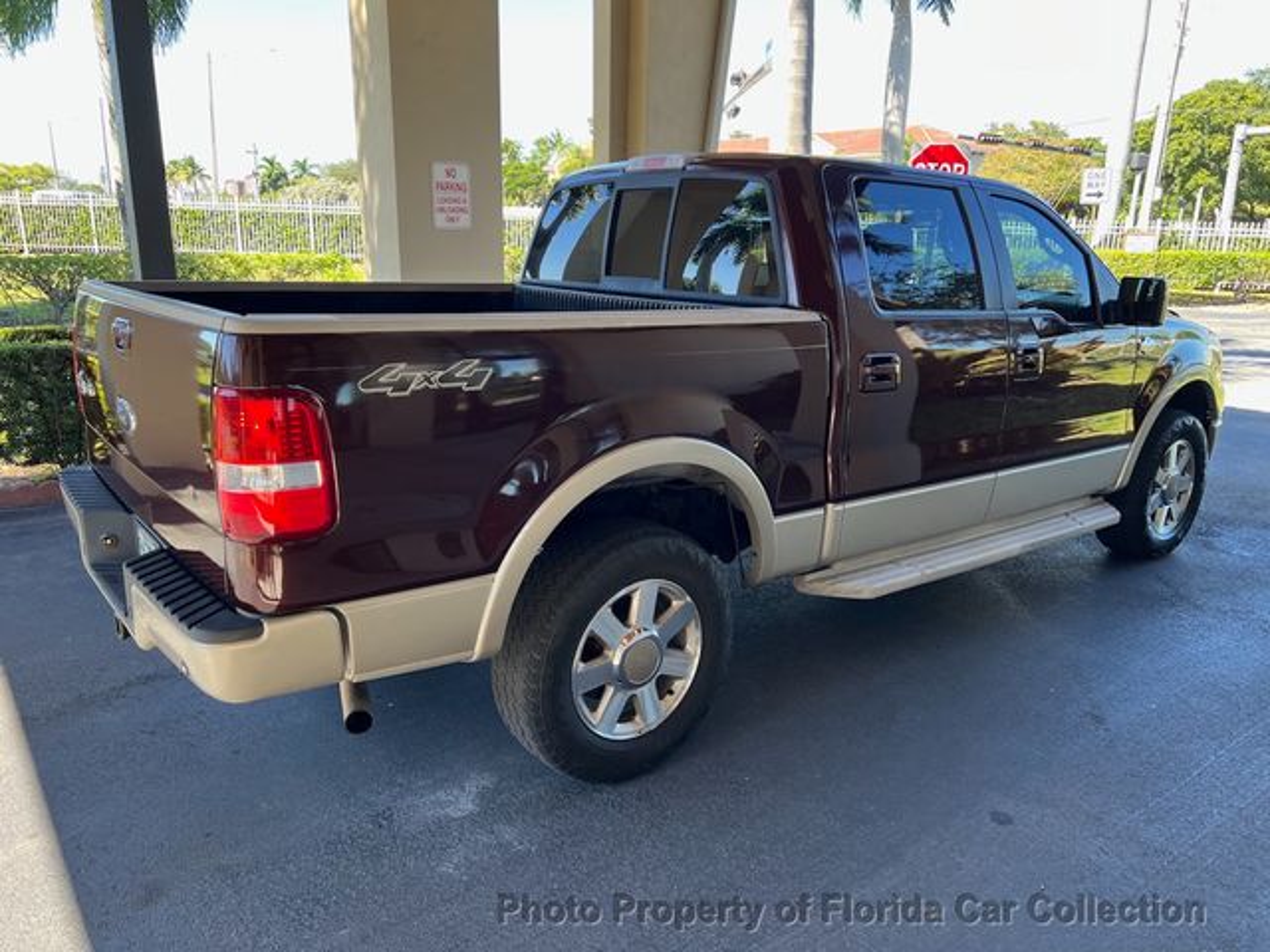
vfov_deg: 53.1
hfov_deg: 67.3
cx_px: 635
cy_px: 476
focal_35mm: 26
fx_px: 954
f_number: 1.5
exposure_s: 1/204
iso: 50
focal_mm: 5.7
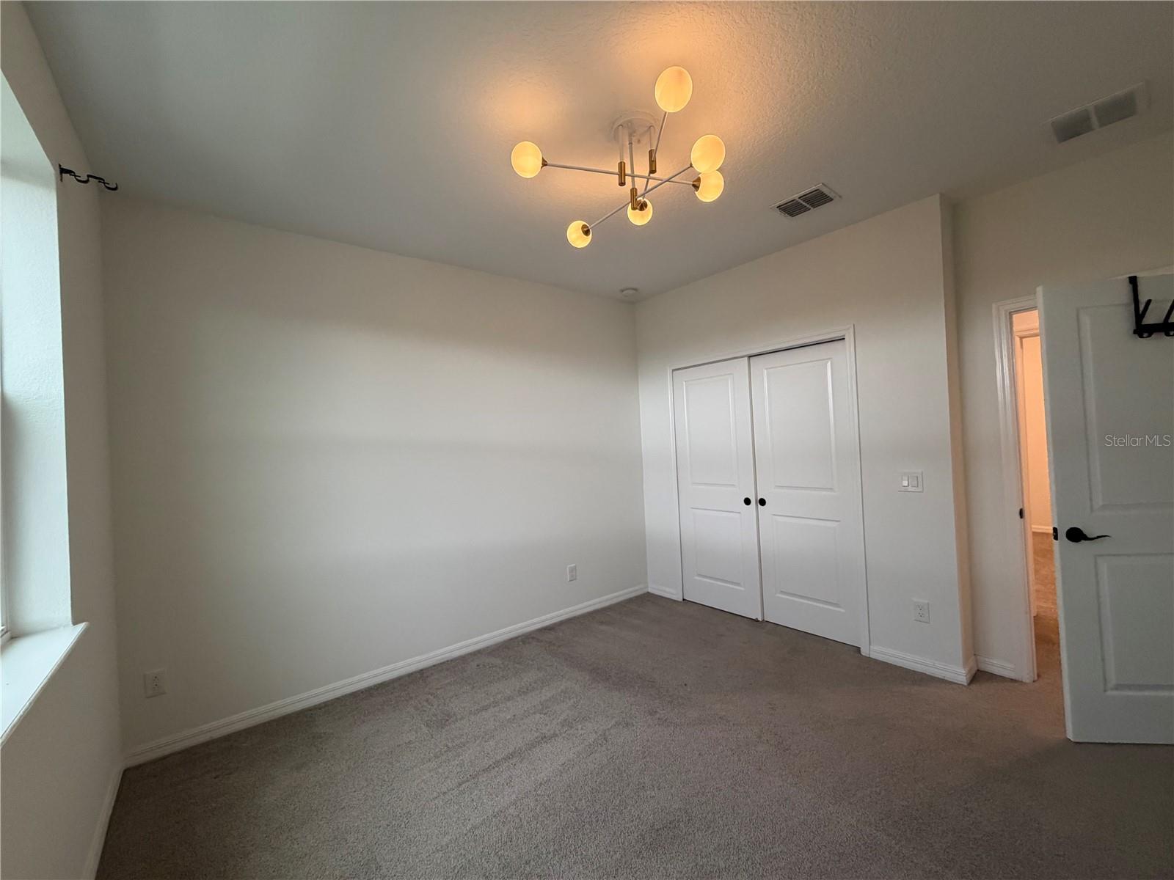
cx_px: 587
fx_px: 475
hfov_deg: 102.1
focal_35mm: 14
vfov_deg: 85.7
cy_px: 440
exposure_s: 1/120
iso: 320
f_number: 2.2
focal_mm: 2.22
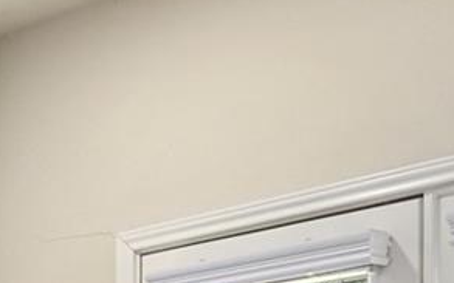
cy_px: 615
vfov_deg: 10.1
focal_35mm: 118
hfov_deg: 16.5
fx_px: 1454
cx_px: -184
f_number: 8
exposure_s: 1/15
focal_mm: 16.5
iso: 800
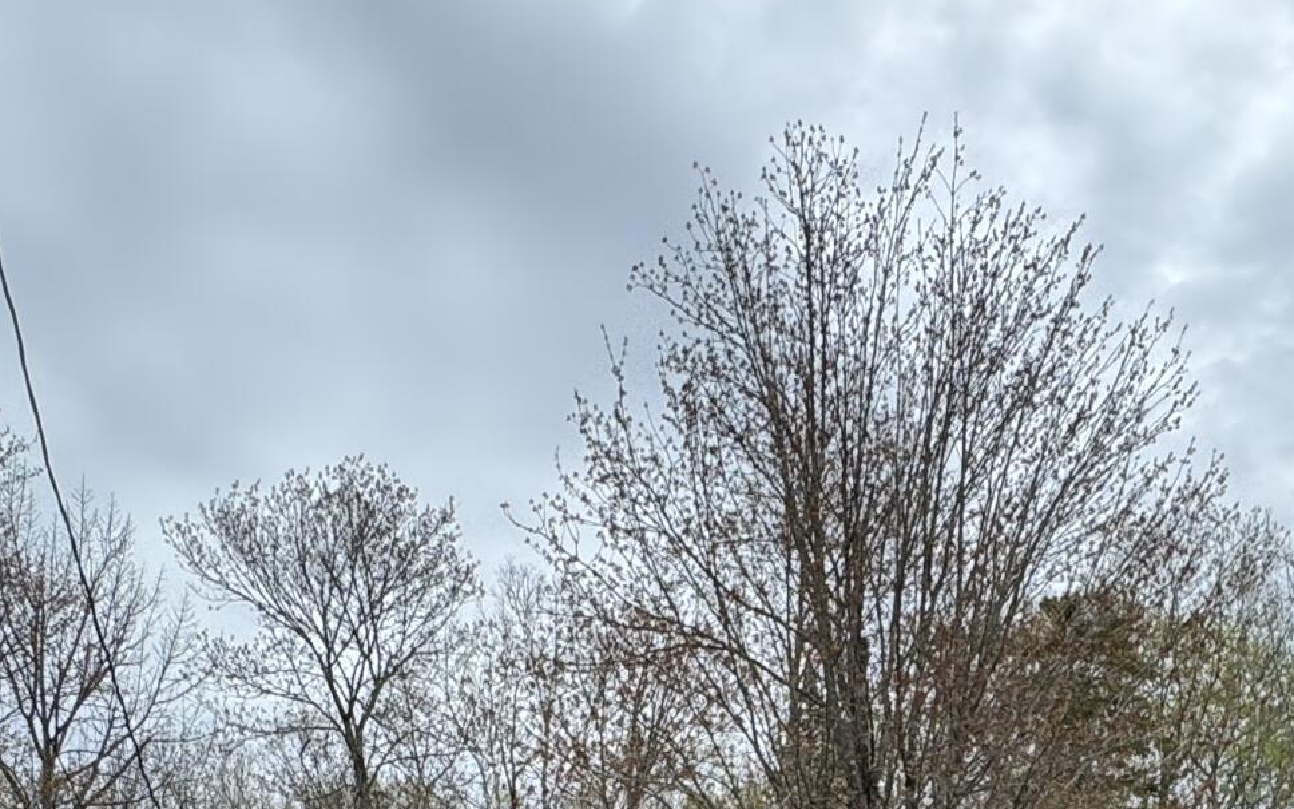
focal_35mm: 46
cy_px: 1253
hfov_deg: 43.0
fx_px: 1622
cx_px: 834
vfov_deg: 22.4
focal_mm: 2.22
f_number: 2.2
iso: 50
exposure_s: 1/675
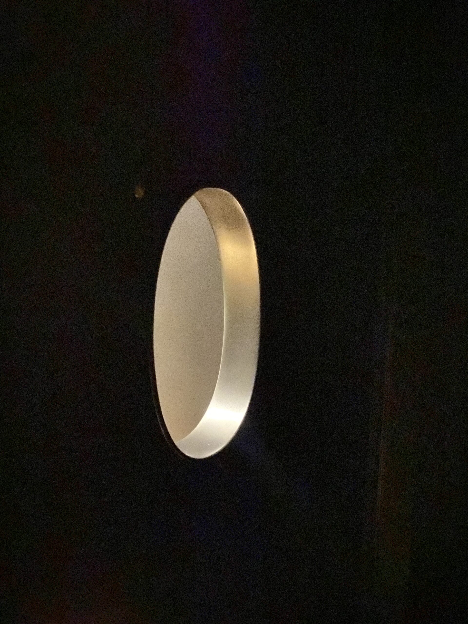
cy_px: 312
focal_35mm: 26
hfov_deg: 53.1
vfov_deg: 67.3
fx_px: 469
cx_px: 234
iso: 10000
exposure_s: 1/4
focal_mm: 4.25
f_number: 1.8
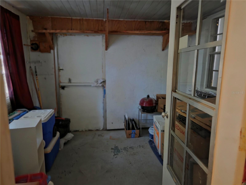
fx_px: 163
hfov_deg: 73.9
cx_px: 123
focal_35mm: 23
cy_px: 92
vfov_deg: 58.9
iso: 1600
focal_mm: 5.4
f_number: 1.8
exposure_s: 1/20
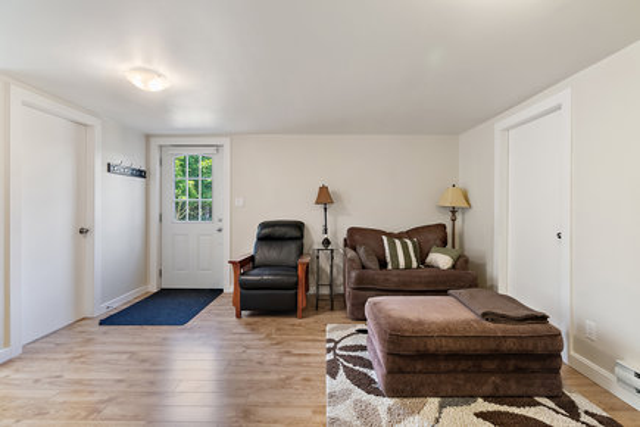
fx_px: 284
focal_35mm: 16
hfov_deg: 96.7
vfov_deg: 73.7
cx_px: 320
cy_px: 214
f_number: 7.1
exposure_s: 1/1.67
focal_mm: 16
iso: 400
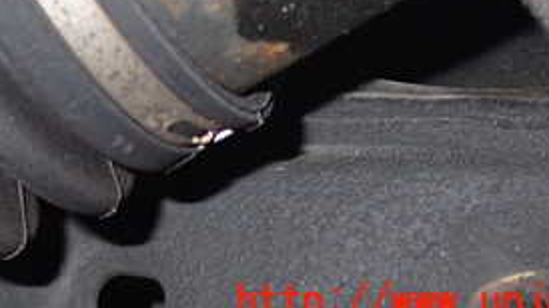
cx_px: 88
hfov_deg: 20.1
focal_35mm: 105
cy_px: -122
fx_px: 1528
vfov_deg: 11.2
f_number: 9
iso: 800
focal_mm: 7.84
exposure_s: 1/40
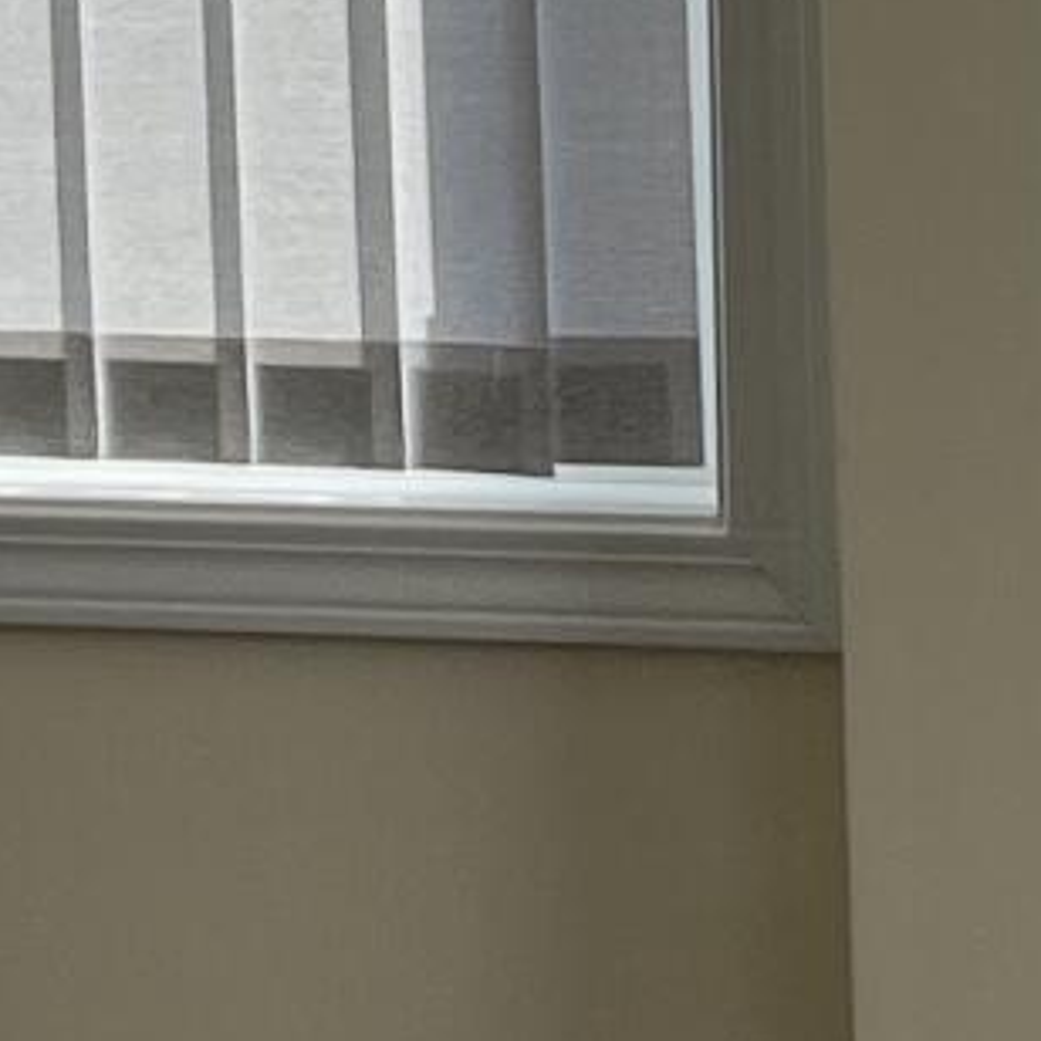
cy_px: -223
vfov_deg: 7.7
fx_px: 7621
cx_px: 88
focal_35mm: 224
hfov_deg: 7.8
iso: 50
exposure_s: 1/1018
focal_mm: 5.1
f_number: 1.6
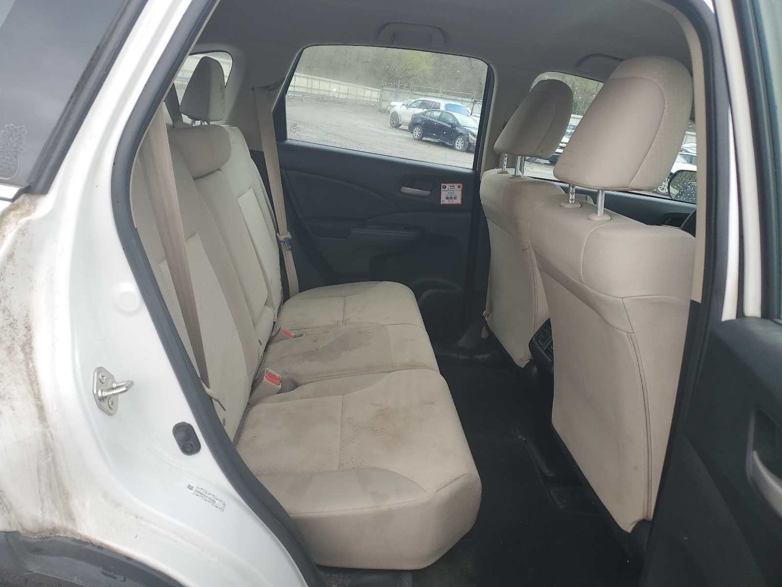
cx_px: 391
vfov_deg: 53.1
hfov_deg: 67.3
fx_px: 587
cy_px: 294
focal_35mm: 26
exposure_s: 1/370
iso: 50
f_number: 1.5
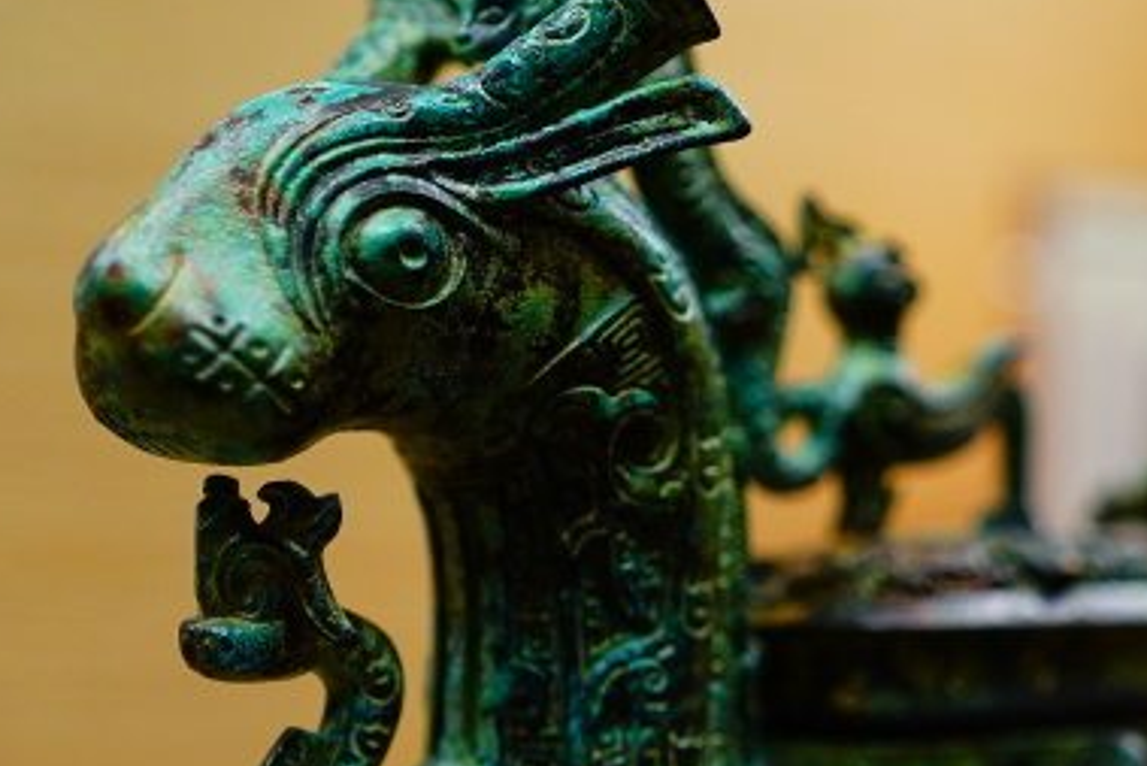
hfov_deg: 18.2
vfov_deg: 12.6
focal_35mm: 108
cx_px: 1259
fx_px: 3442
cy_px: 716
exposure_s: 1/160
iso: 800
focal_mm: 40
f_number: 2
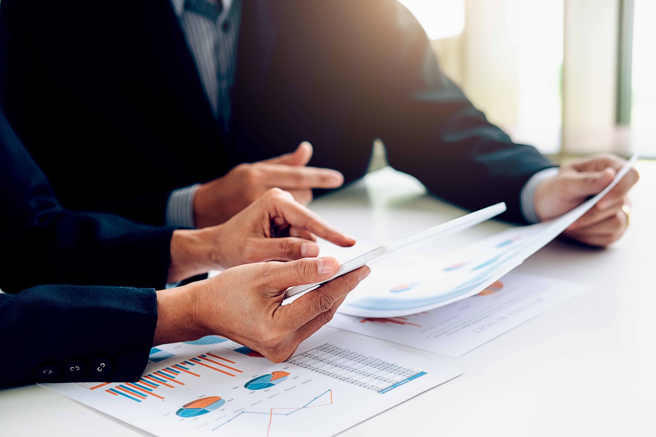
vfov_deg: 25.5
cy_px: 218
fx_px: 966
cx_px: 328
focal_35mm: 53
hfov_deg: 37.5
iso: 200
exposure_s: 1/200
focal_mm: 35
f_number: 2.8
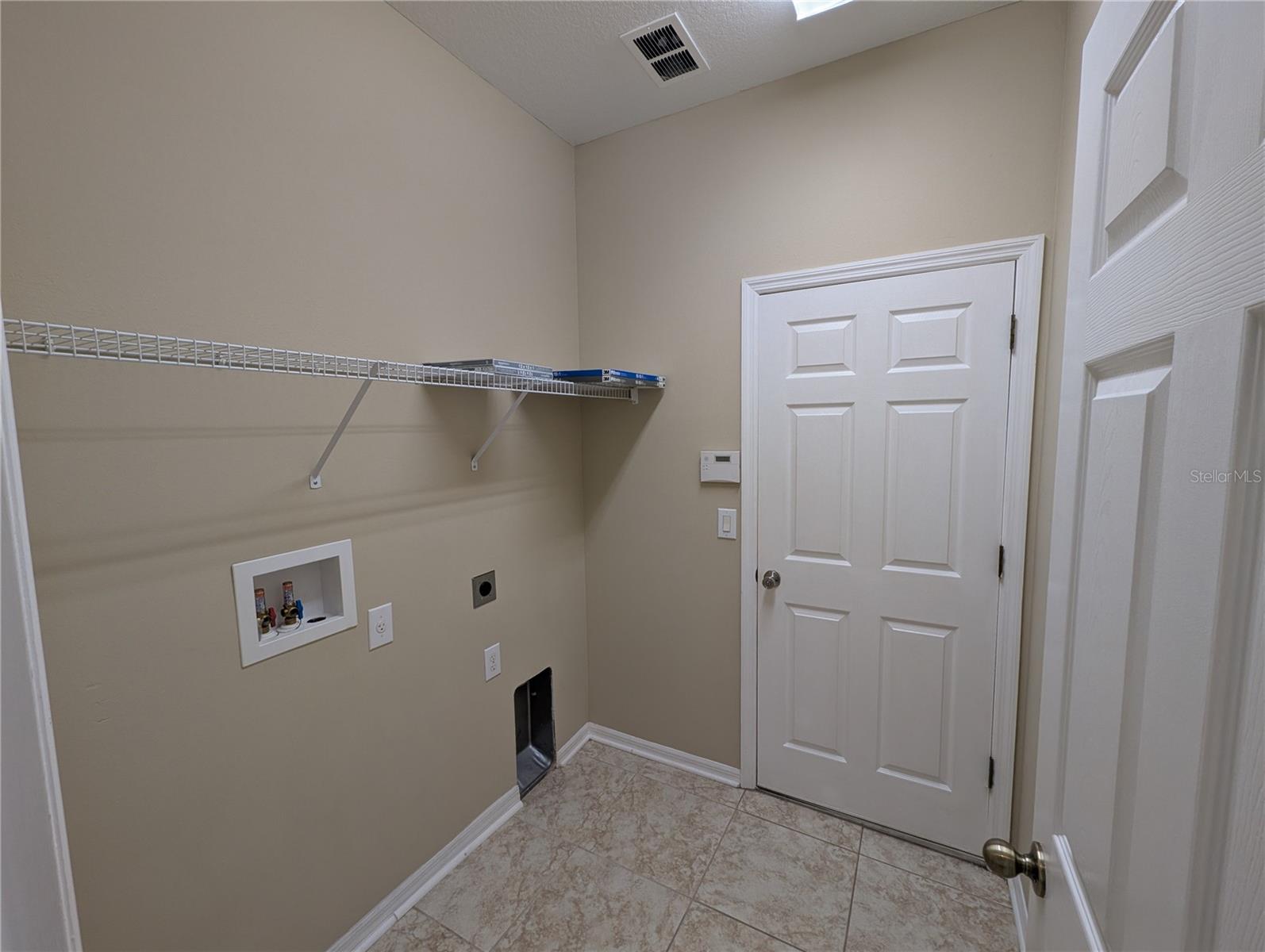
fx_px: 476
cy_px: 476
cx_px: 632
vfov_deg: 90.1
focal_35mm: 13
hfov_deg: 106.1
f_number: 2.2
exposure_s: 1/24
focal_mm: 1.95
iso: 54
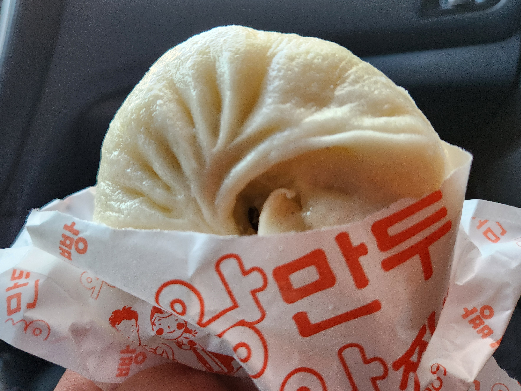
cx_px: 243
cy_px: 187
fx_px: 391
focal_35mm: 26
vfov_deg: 53.0
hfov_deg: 67.2
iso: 320
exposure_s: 1/120
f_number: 1.8
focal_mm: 5.4
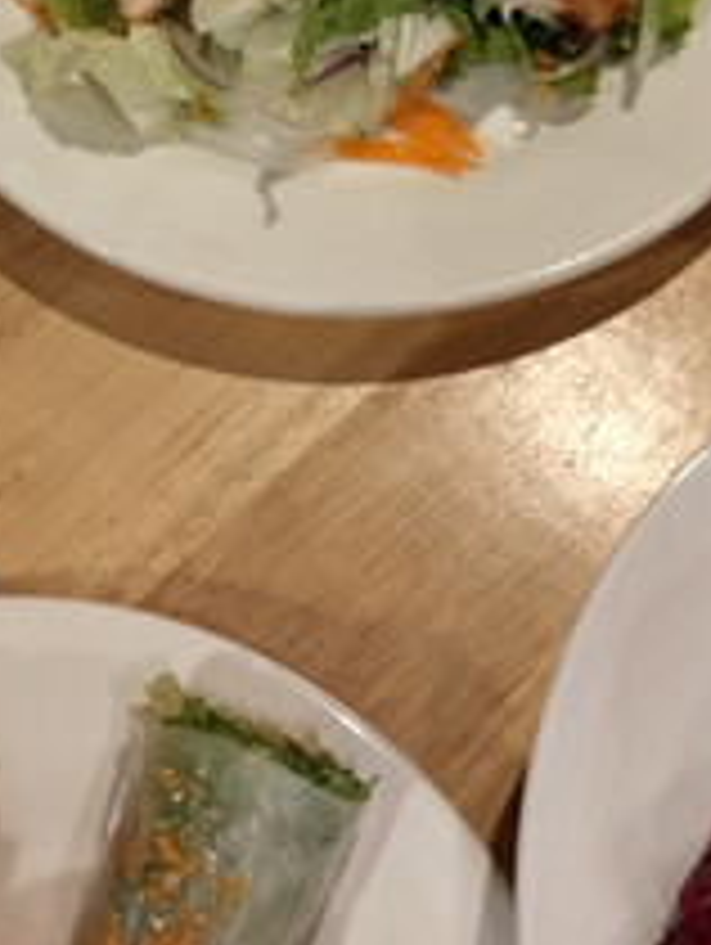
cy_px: 130
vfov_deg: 27.3
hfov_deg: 21.3
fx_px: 1886
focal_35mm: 69
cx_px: 304
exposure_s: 1/33.3
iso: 320
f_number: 1.8
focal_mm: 4.22
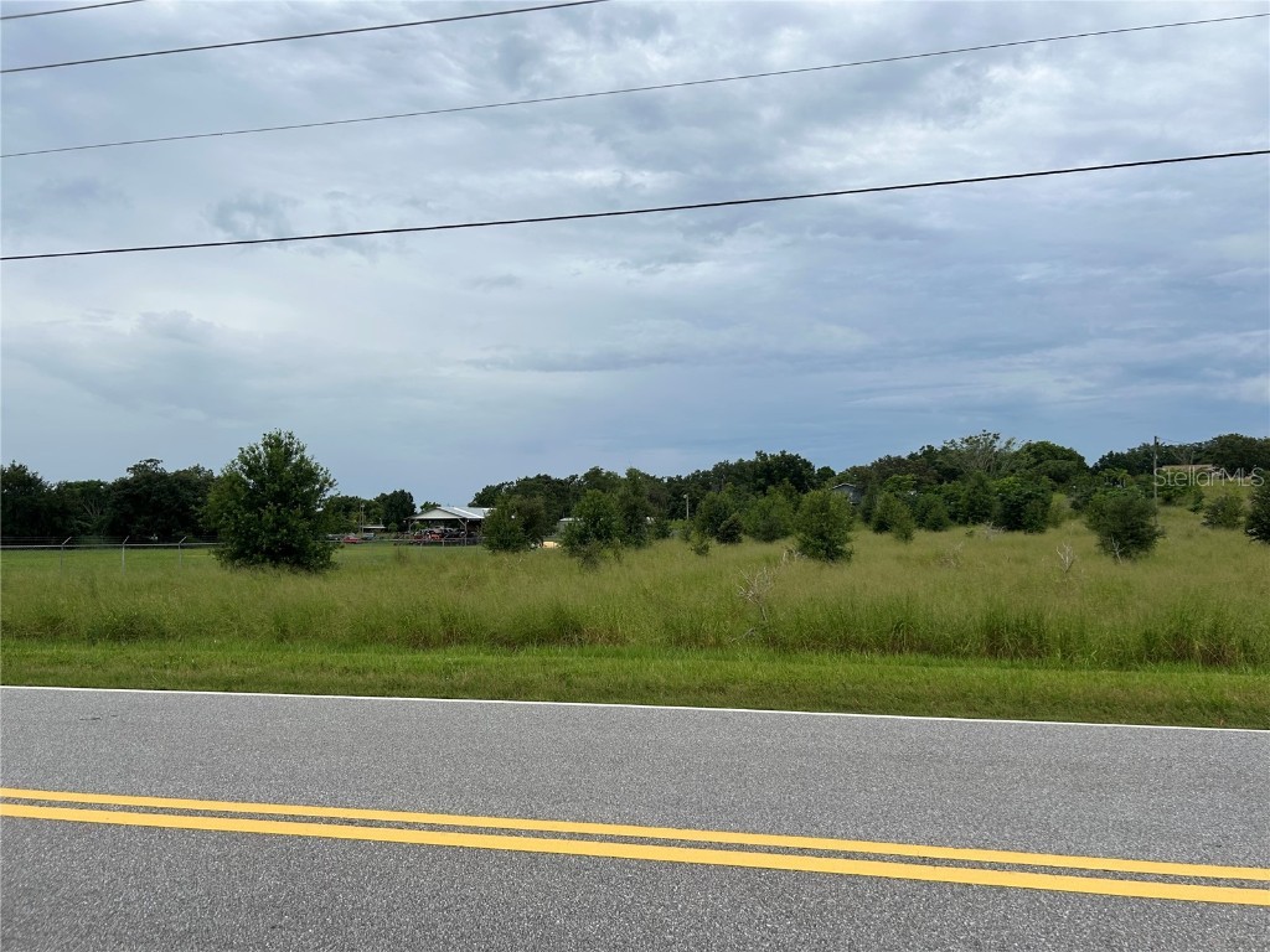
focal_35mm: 26
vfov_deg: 53.1
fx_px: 954
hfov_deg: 67.3
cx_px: 635
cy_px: 476
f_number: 1.5
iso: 50
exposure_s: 1/763
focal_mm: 5.7
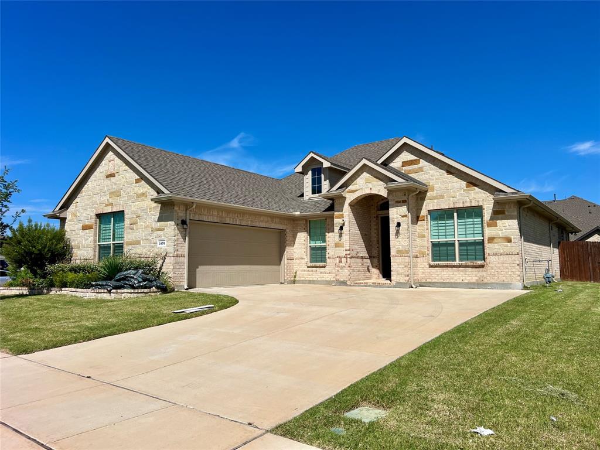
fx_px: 451
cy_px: 225
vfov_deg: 53.1
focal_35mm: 26
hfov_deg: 67.3
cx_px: 300
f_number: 1.5
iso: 50
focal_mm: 5.7
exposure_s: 1/8000
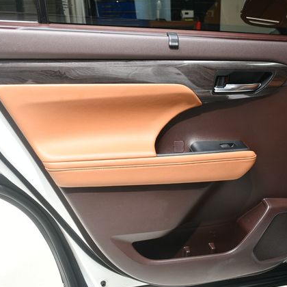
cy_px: 144
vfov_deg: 38.3
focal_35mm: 44
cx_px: 159
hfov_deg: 38.3
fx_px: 413
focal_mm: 23
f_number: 5.6
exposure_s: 1/160
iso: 100
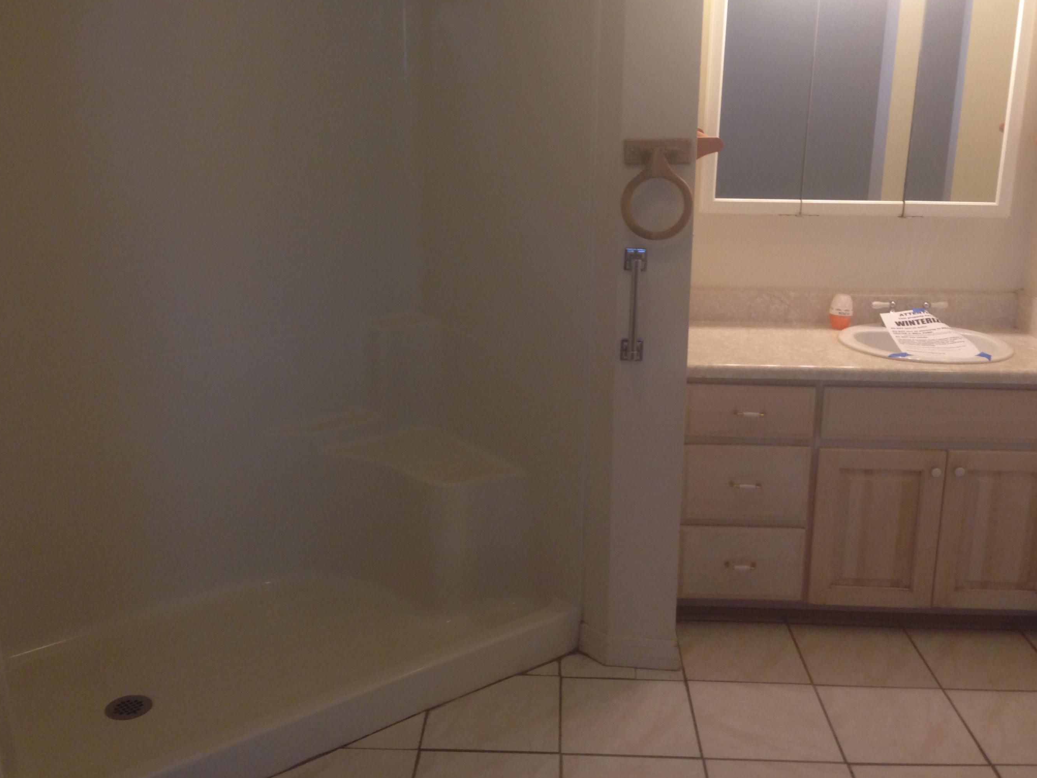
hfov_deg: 50.1
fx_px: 1108
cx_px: 539
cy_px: 352
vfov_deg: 38.6
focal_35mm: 37
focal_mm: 4.12
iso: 100
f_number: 2.4
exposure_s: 1/20
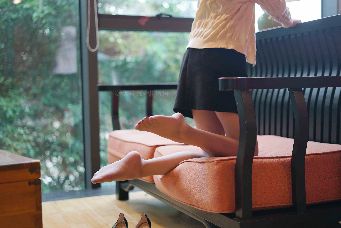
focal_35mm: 50
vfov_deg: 27.0
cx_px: 170
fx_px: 474
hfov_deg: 39.6
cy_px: 114
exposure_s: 1/100
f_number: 1.8
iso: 200
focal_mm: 50
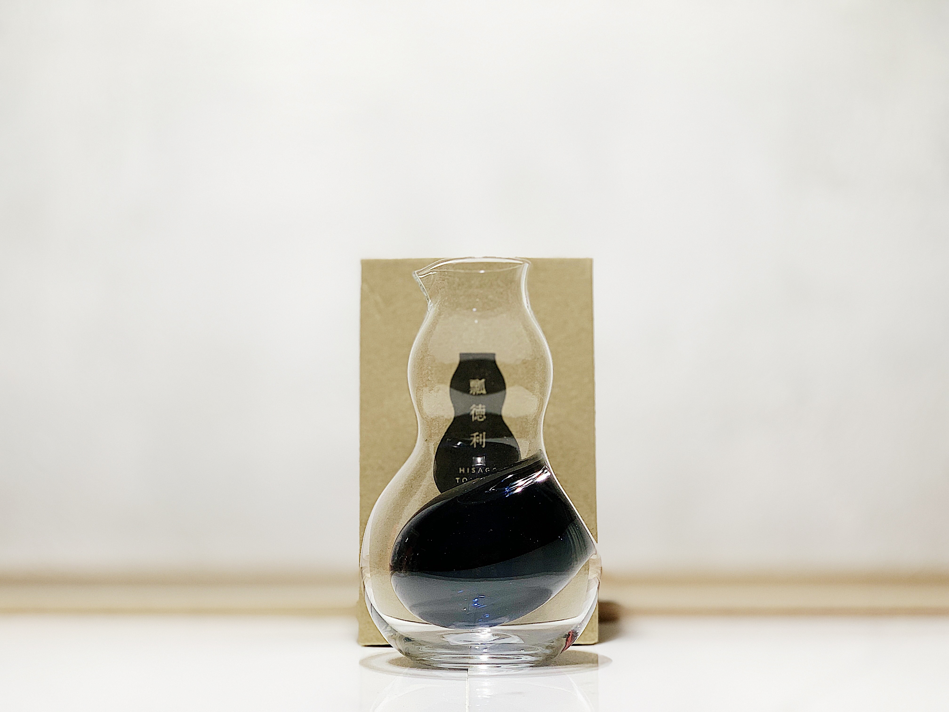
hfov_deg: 36.8
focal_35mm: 52
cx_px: 474
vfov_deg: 28.0
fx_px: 1426
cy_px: 356
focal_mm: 6
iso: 80
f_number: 2.4
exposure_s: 1/49
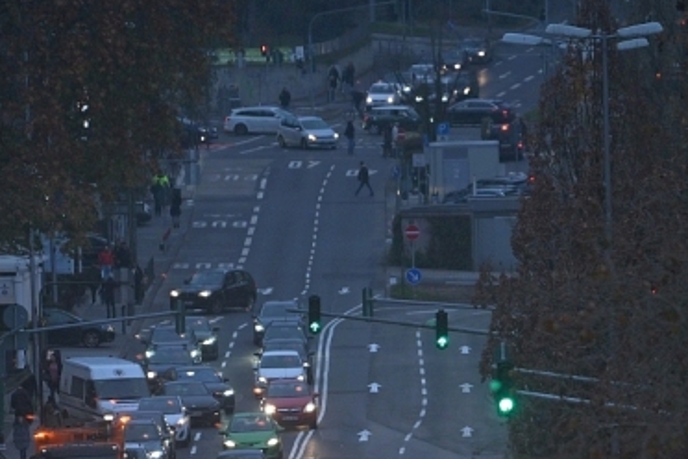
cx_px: 331
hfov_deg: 4.1
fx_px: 9650
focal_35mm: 505
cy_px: 545
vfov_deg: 2.7
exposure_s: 1/320
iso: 400
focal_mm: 200
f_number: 2.8
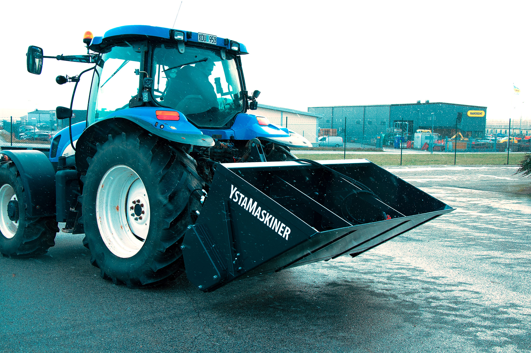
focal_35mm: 42
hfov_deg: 46.5
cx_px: 266
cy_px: 176
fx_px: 619
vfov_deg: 31.8
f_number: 7.1
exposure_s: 1/200
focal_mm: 28
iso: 200
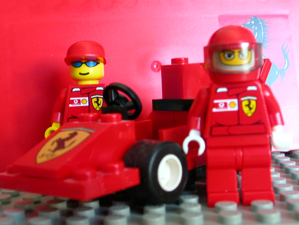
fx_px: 553
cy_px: 112
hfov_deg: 30.3
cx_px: 150
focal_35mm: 64
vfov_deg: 22.9
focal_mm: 9.7
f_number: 3.5
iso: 100
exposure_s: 1/6.6
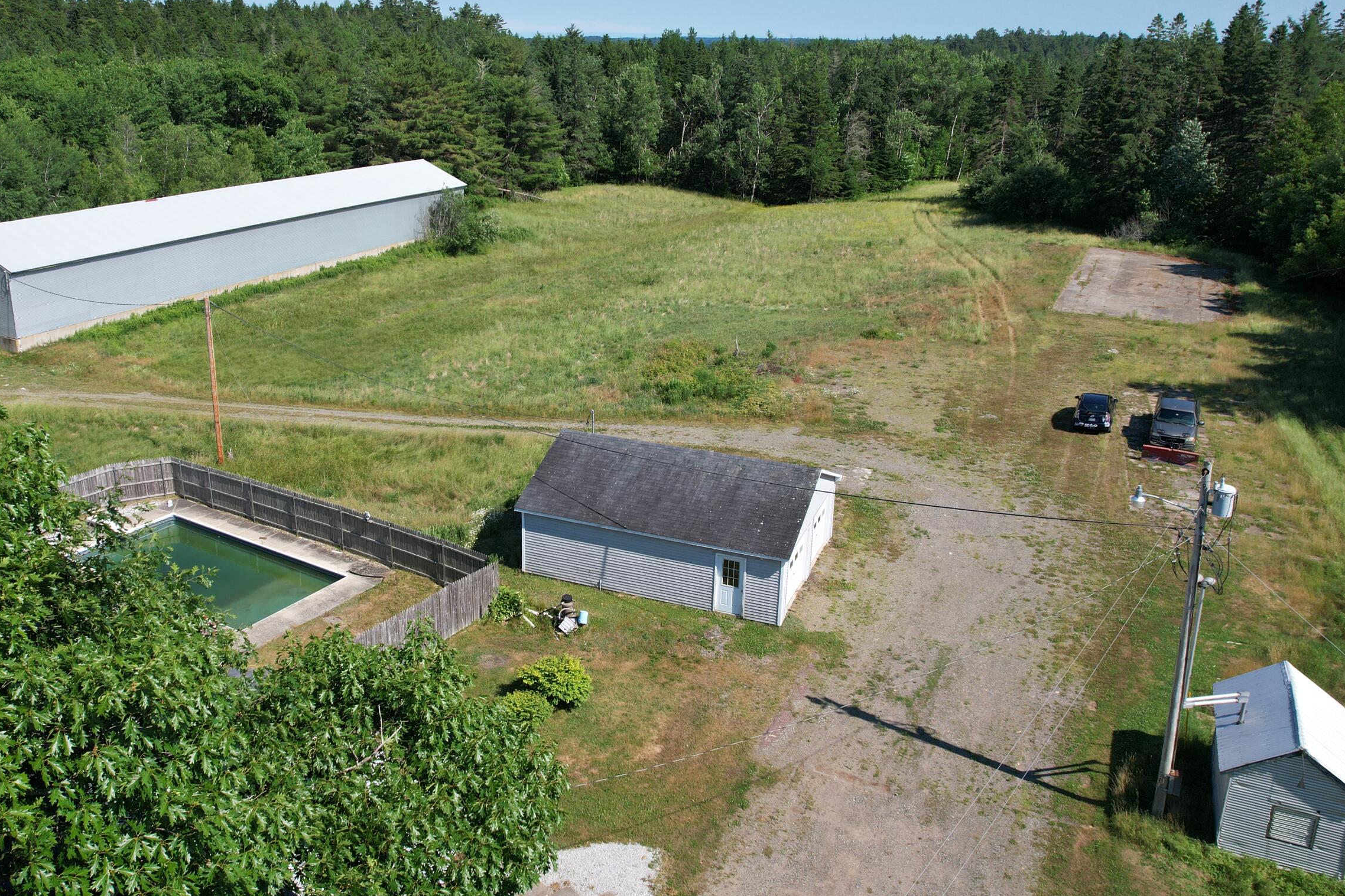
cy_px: 363
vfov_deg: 44.7
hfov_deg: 63.3
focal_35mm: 29
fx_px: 1083
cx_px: 568
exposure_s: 1/1600
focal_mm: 8.38
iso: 100
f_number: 2.8
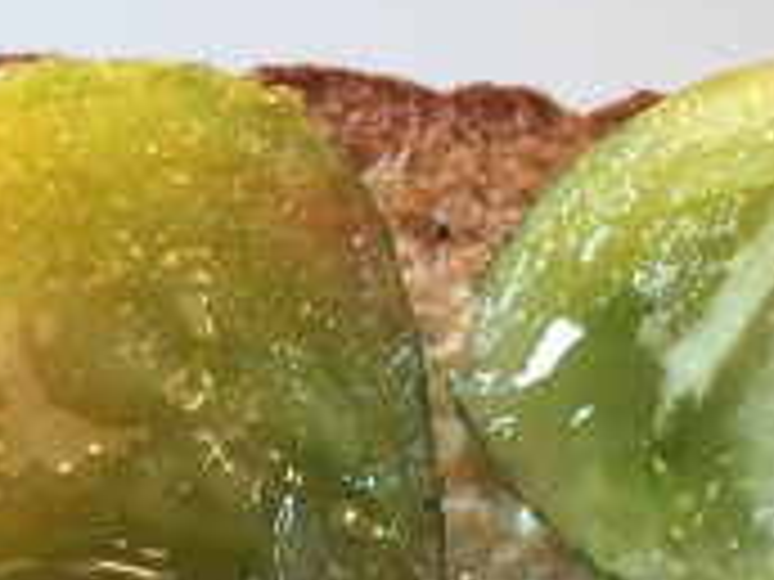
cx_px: 162
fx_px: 2415
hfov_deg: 18.1
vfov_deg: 13.6
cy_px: 513
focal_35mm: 108
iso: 40
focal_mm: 4.15
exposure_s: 1/30
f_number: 2.2
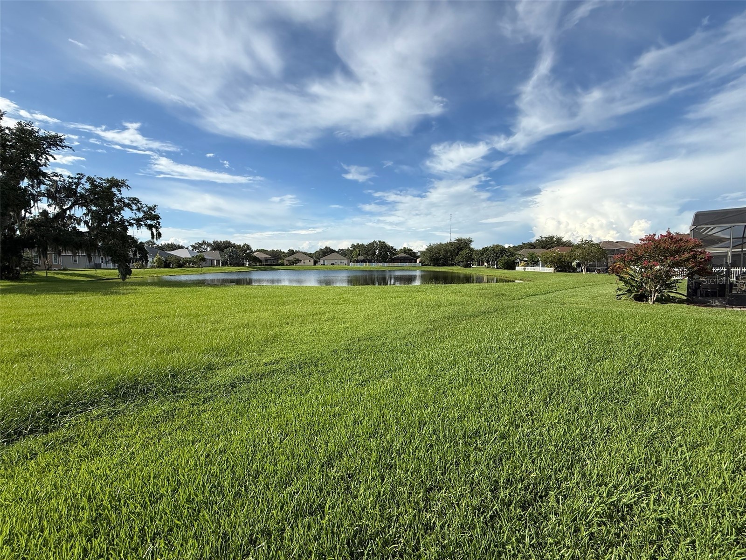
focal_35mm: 14
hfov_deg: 102.1
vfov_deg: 85.7
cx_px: 373
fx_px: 302
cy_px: 280
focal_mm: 2.22
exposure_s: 1/2611
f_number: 2.2
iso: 50
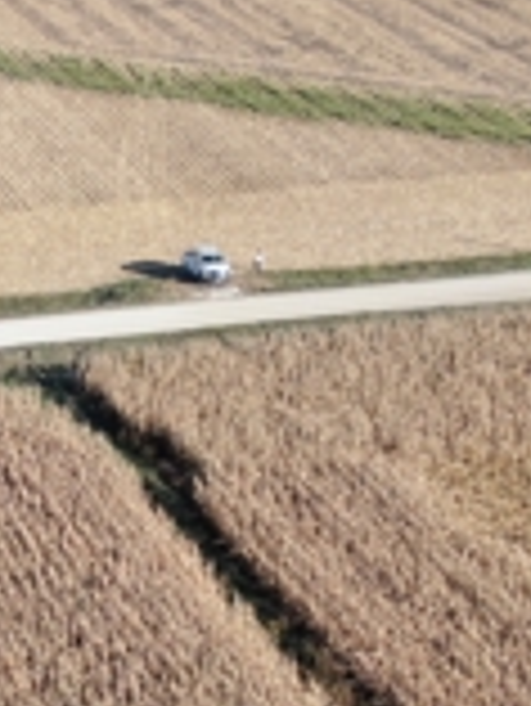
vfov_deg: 16.0
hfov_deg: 12.0
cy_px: 567
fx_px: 2492
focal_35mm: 122
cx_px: -14
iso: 100
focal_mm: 8.6
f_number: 3.8
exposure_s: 1/400
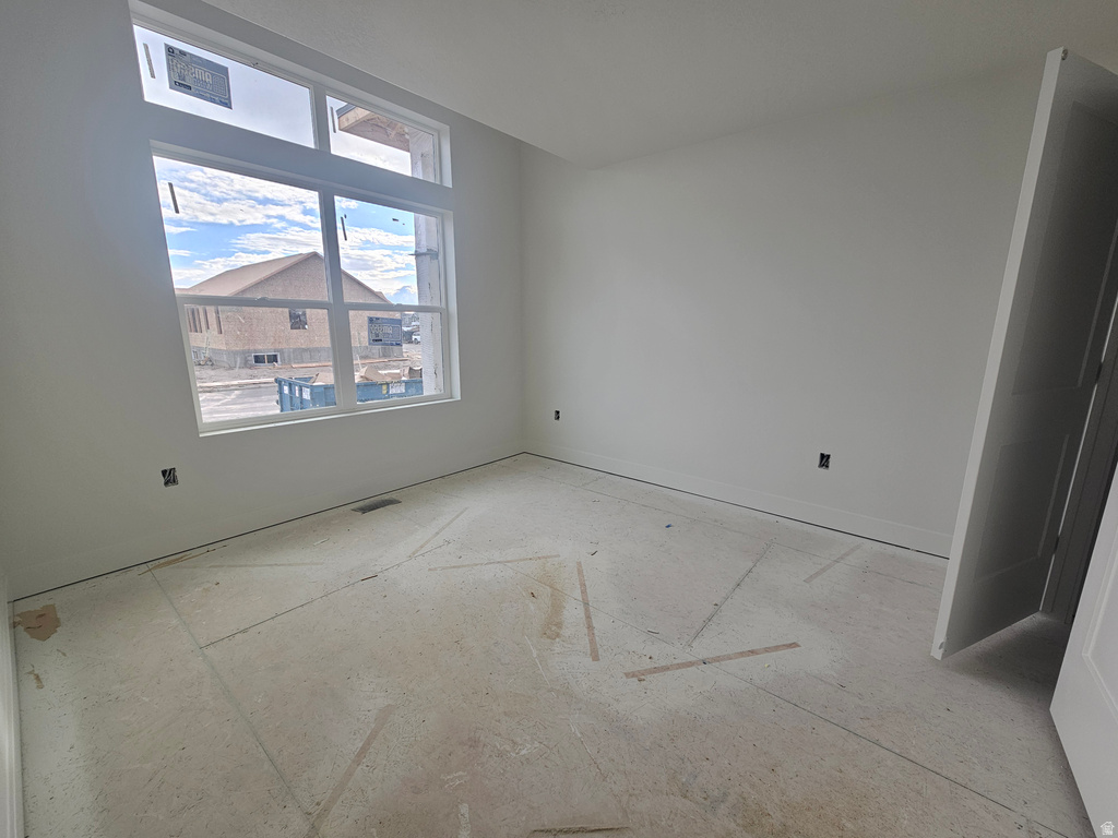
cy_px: 419
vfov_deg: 89.9
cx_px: 559
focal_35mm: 13
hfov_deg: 106.2
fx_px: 420
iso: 50
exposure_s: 1/120
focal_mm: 2.2
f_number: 2.2
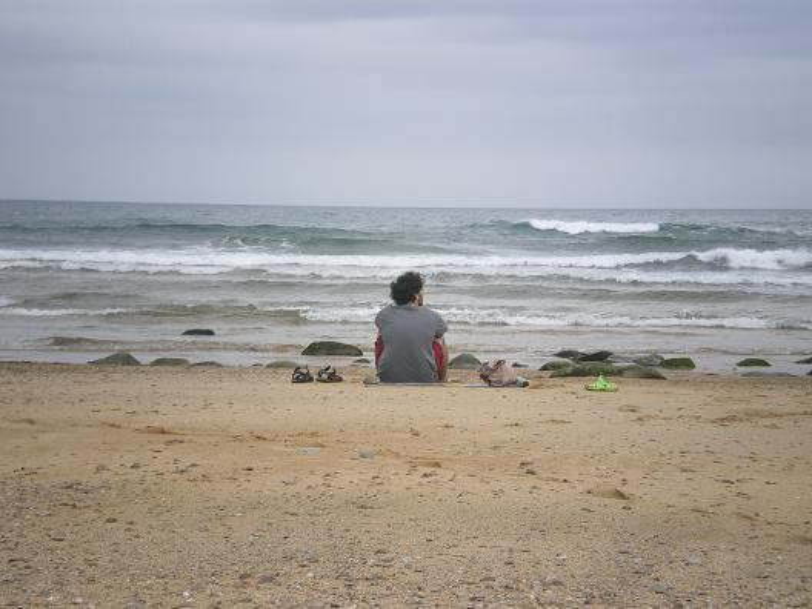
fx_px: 2674
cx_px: 406
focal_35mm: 114
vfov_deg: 13.0
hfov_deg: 17.3
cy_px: 304
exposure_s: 1/100
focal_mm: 18.9
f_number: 5.9
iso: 64
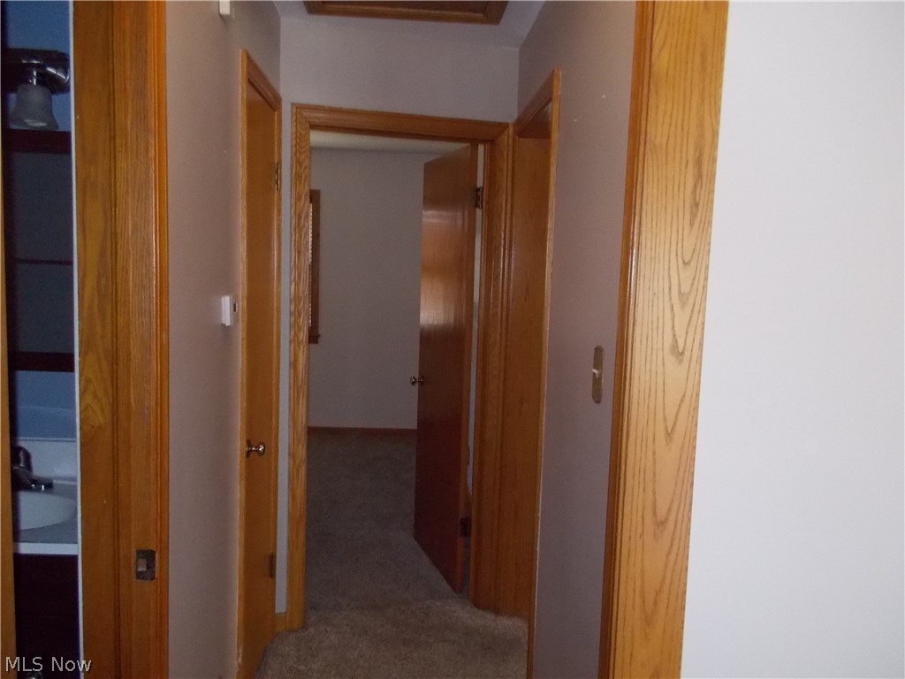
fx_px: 758
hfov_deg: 61.7
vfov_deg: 48.2
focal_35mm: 29
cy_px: 340
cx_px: 452
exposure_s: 1/30
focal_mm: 4.1
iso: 500
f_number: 3.3
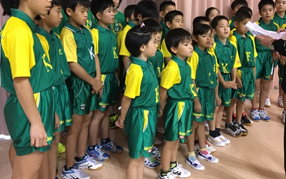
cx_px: 156
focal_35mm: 40
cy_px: 46
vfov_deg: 31.4
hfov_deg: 49.2
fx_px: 312
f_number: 2.2
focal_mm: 4.15
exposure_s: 1/20
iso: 200
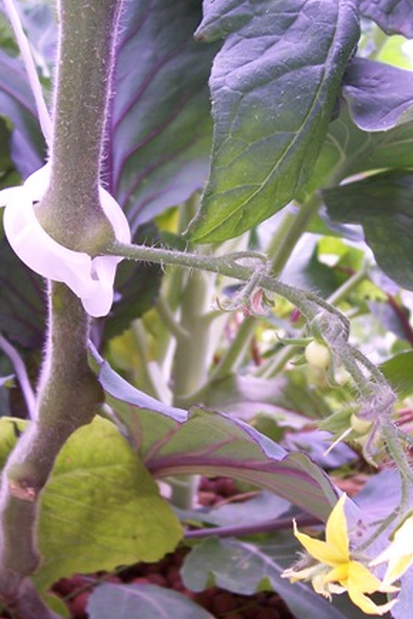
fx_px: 860
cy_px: 349
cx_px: 216
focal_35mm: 50
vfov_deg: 39.5
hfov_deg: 27.0
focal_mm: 5.6
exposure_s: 1/30
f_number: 2.7
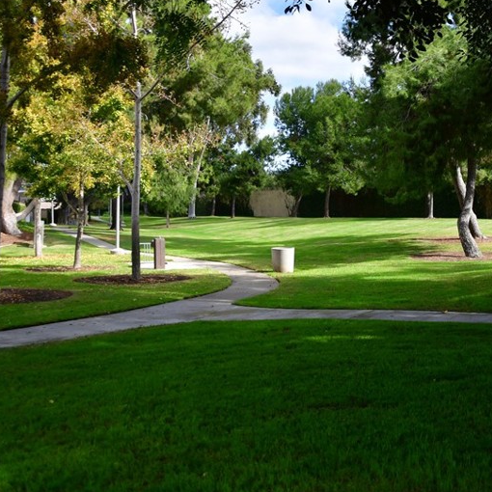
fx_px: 740
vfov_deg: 36.7
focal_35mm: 46
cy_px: 206
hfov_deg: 36.3
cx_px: 336
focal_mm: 18
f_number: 4
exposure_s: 1/3200
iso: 400
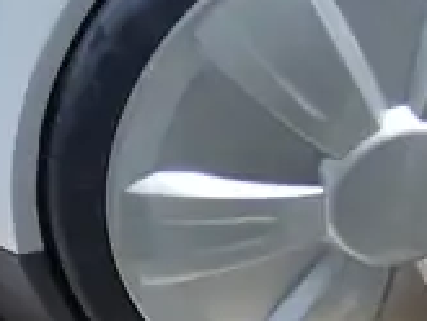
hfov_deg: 11.3
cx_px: 339
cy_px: 825
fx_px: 2148
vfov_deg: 7.8
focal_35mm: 174
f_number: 3.5
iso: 640
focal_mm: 14
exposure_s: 1/60
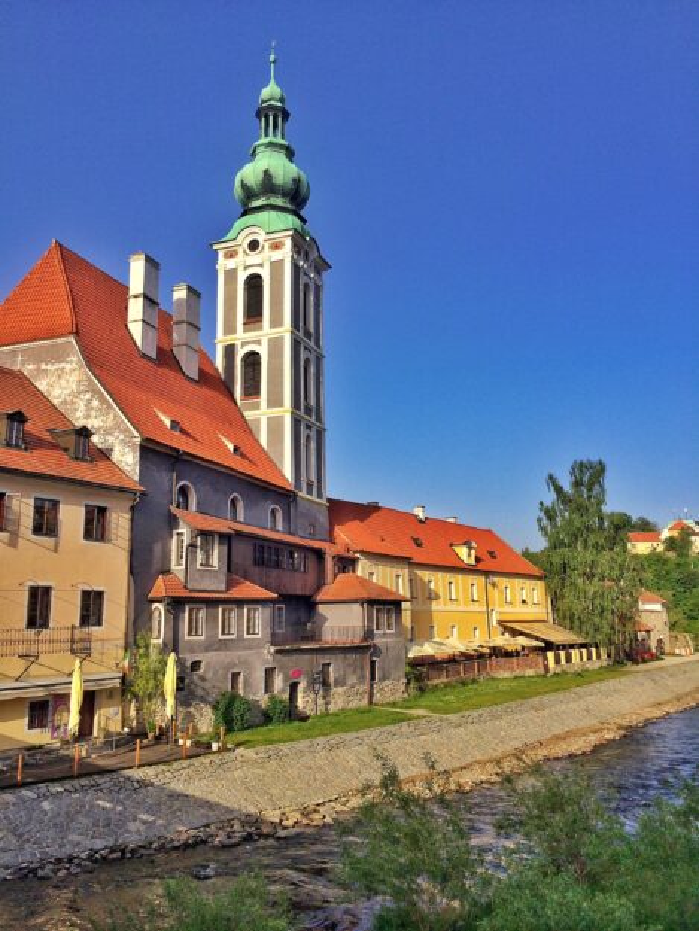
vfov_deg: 60.0
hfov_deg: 46.8
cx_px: 350
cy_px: 466
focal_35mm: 30
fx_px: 807
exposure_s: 1/1709
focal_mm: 4.12
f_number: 2.2
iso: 32
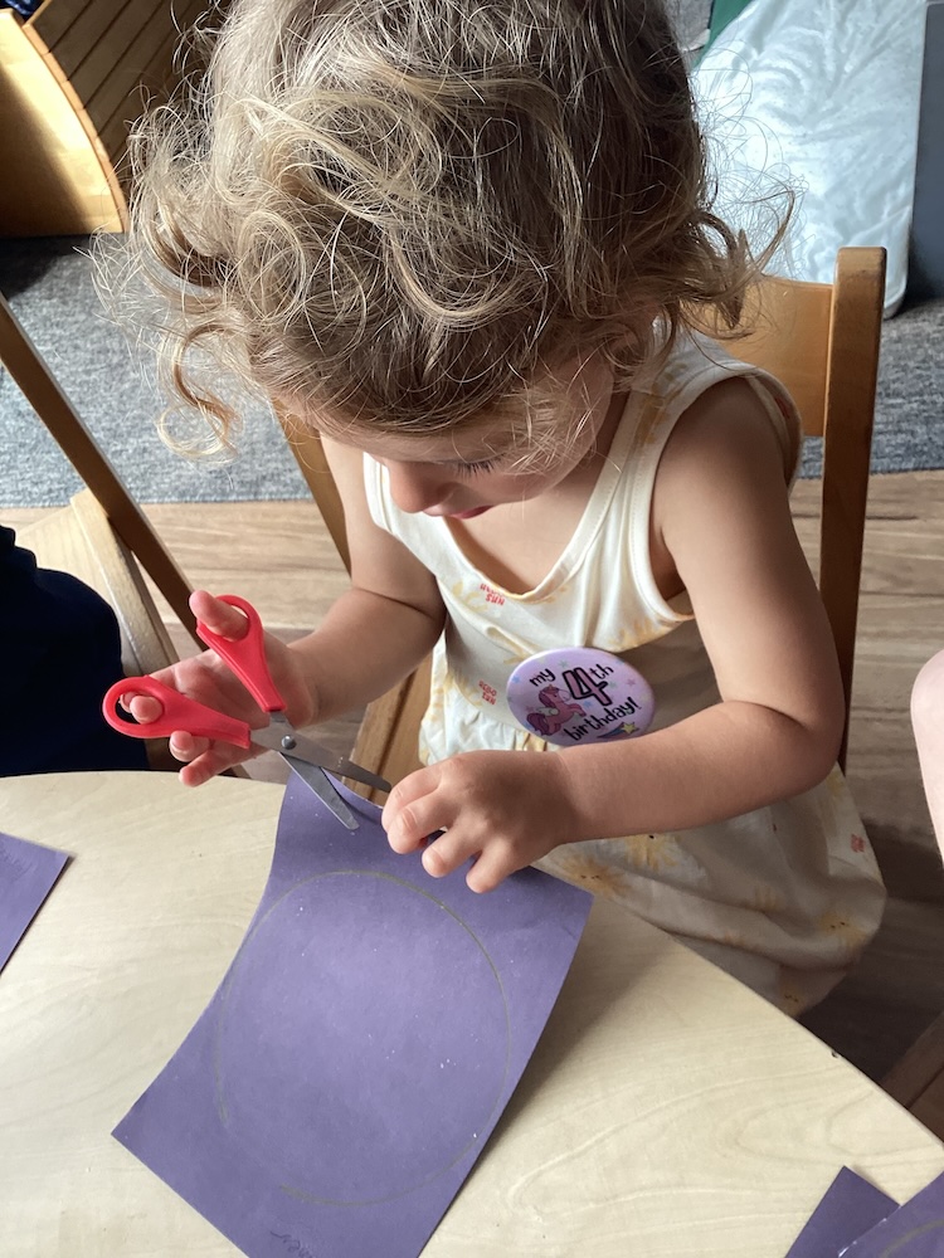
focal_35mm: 31
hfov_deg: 45.4
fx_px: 1127
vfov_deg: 58.4
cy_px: 629
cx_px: 472
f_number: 2.4
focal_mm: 3.3
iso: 64
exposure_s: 1/100
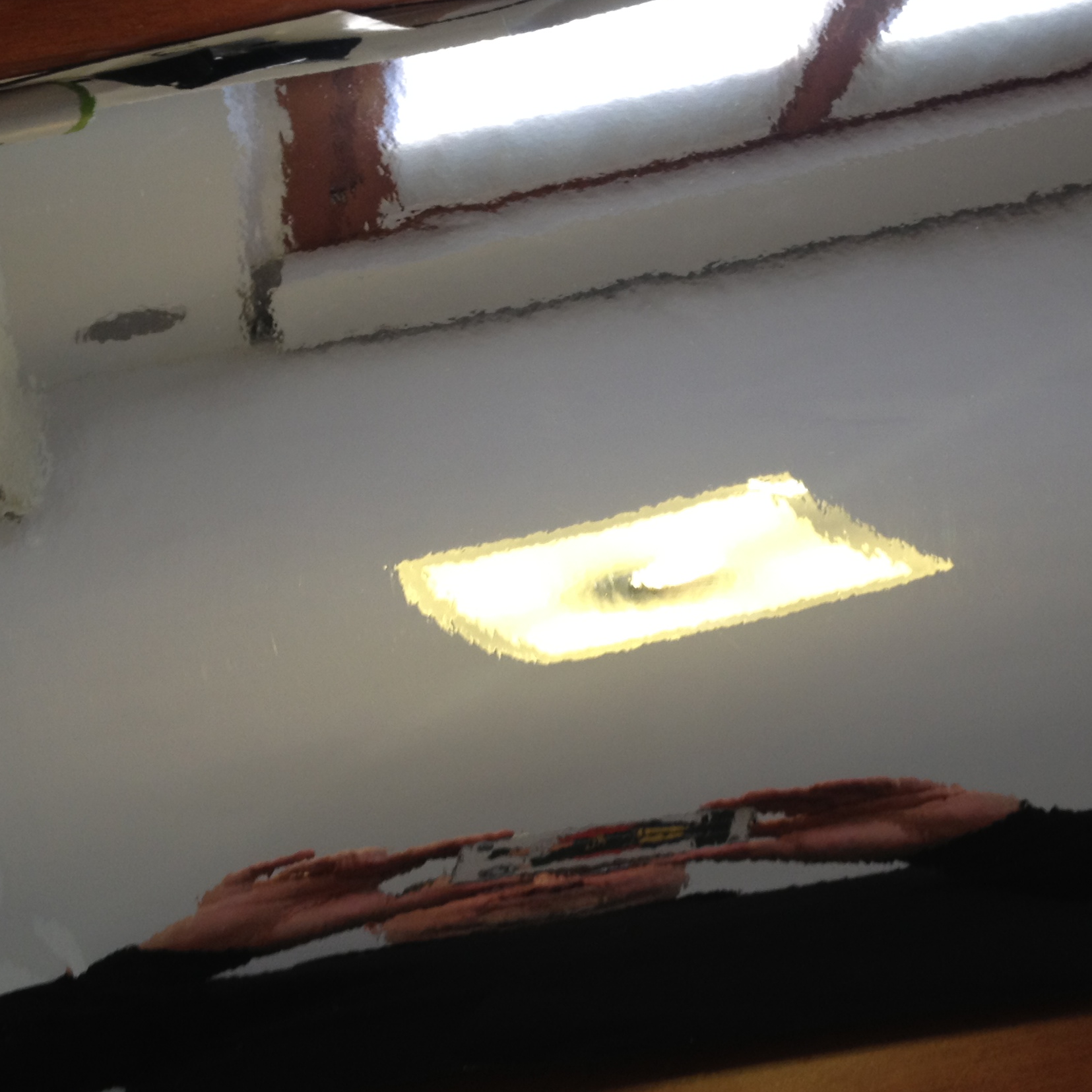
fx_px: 2177
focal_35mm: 61
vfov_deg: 28.1
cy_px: 450
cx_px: 649
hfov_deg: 28.1
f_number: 2.4
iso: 50
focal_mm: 4.28
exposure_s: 1/24
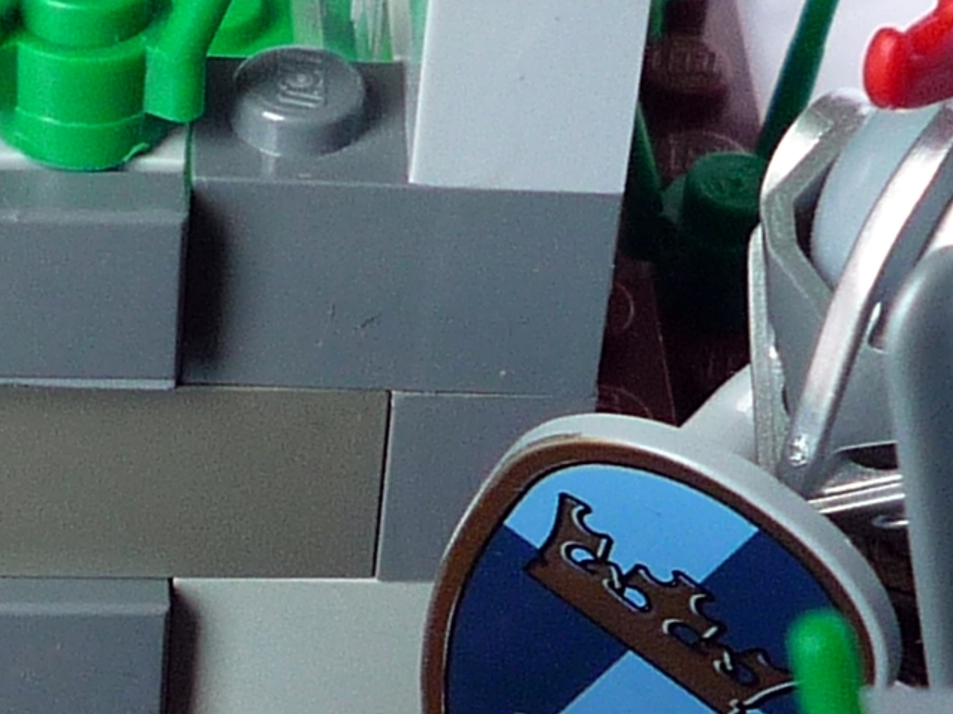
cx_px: 230
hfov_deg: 13.3
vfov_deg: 9.9
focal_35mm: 148
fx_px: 4072
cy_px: 732
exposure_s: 1/30
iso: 100
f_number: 2.8
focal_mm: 4.5
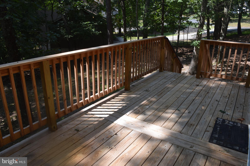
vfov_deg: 47.9
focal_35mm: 27
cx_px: 125
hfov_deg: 67.4
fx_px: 187
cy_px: 83
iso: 280
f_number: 8
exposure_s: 1/250
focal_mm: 18
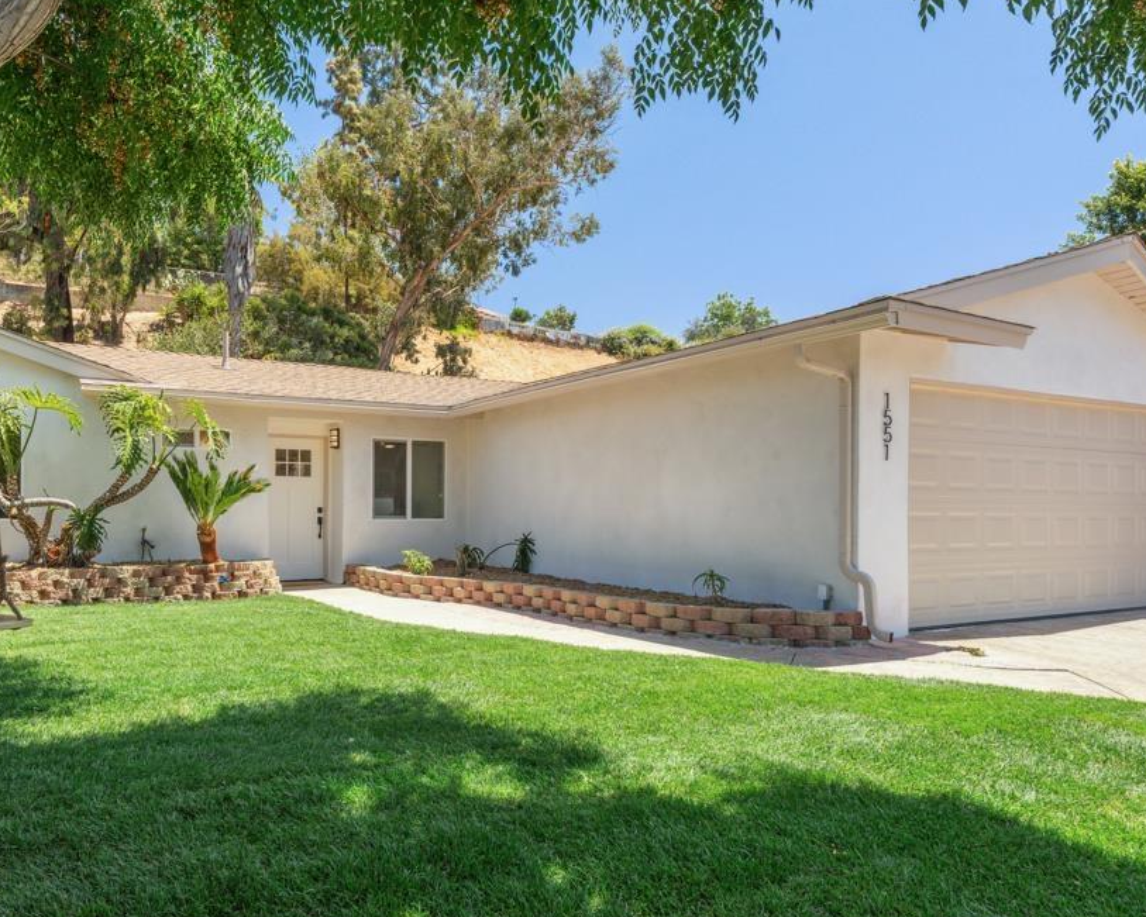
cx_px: 434
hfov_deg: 69.2
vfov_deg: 58.7
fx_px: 814
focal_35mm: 24
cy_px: 508
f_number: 8
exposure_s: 1/250
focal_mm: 16
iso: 400
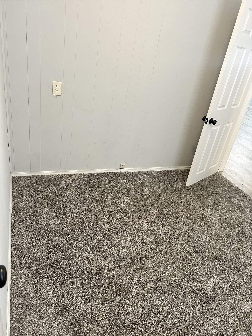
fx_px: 252
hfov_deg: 53.1
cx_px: 126
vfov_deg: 67.3
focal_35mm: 26
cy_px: 168
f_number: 1.5
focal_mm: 5.7
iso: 100
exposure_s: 1/60
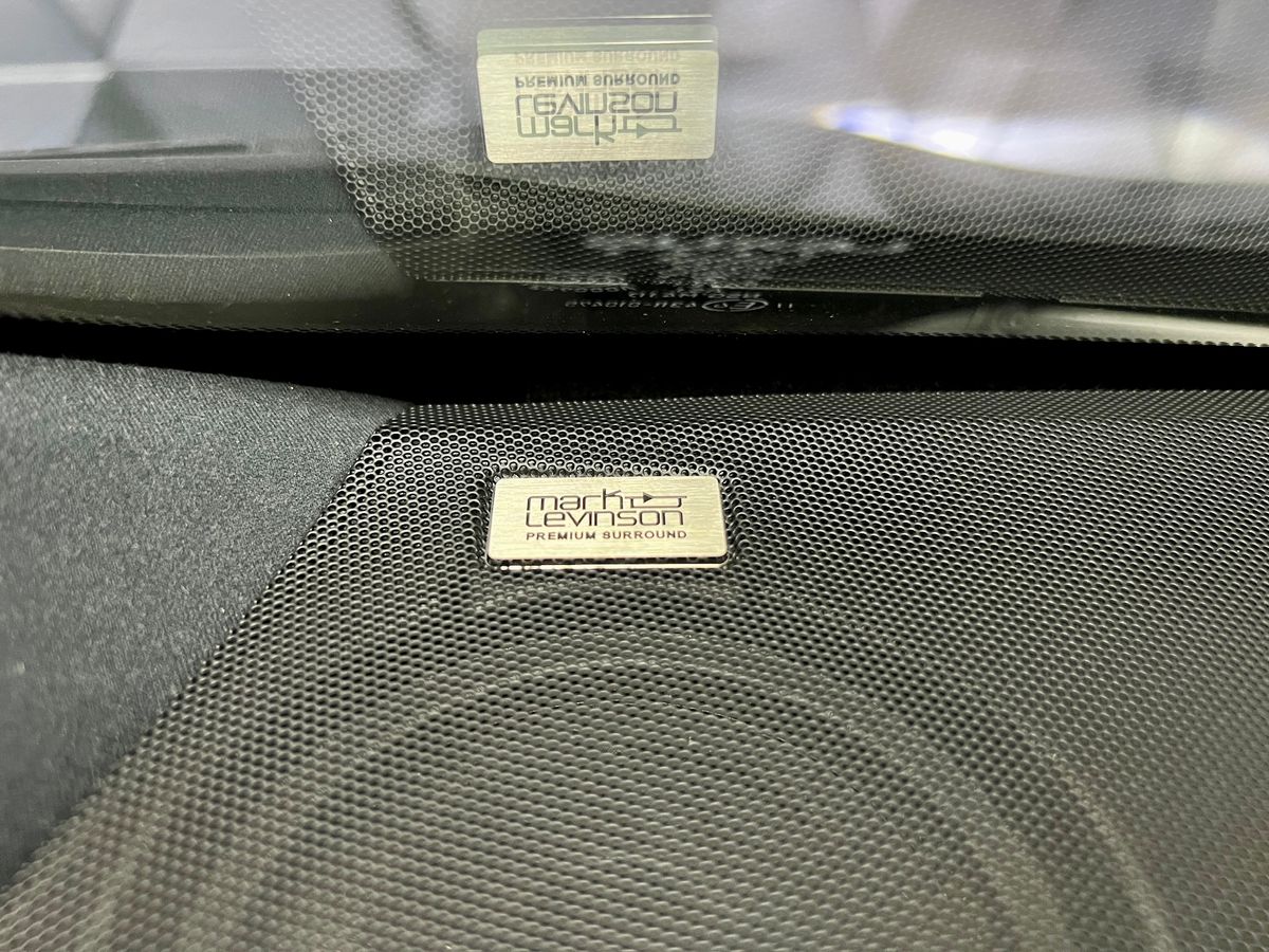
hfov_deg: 67.3
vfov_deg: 53.1
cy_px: 476
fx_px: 953
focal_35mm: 26
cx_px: 634
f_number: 1.5
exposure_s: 1/40
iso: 640
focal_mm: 5.7
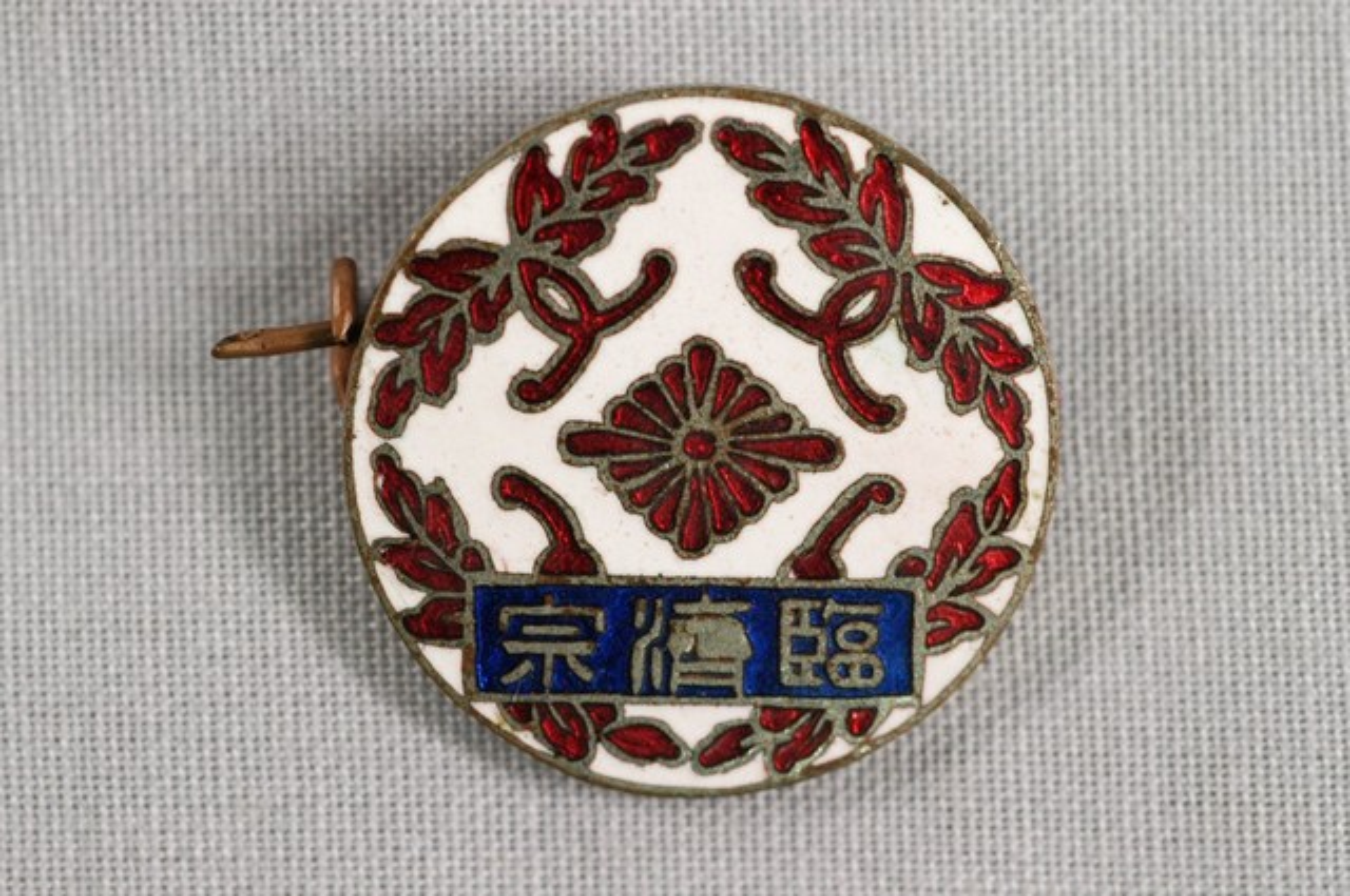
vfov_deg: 15.1
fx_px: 3371
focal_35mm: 90
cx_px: 675
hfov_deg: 22.6
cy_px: 448
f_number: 8
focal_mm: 60
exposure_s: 1/15
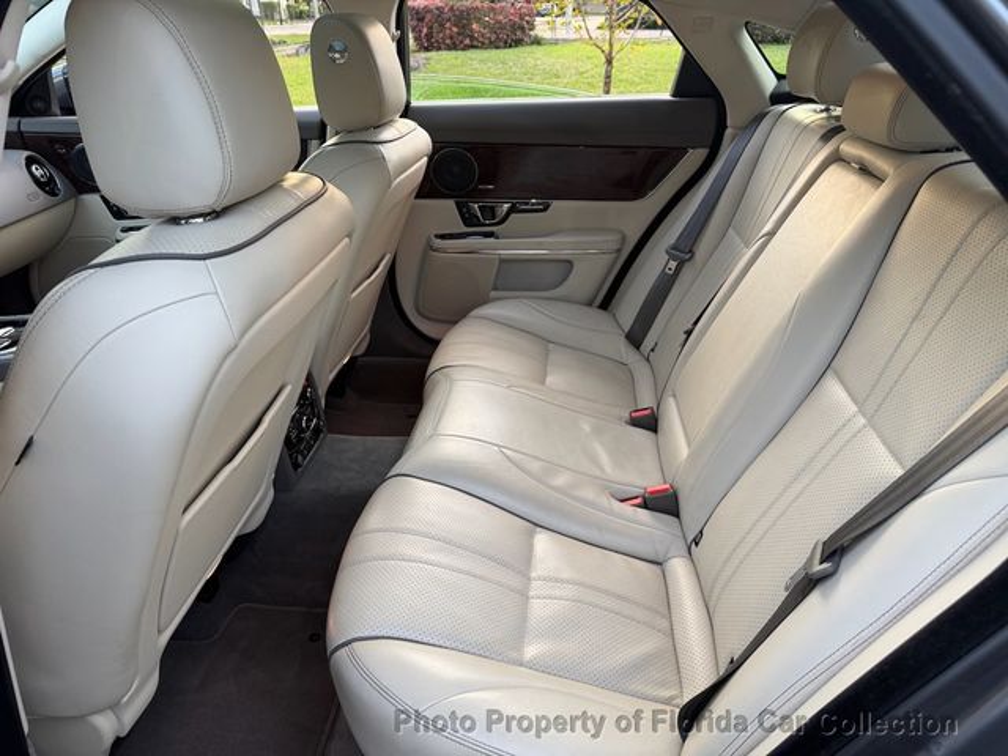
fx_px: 699
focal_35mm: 24
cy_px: 378
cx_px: 504
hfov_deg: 71.6
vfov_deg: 56.8
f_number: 1.78
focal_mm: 6.76
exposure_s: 1/121
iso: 160
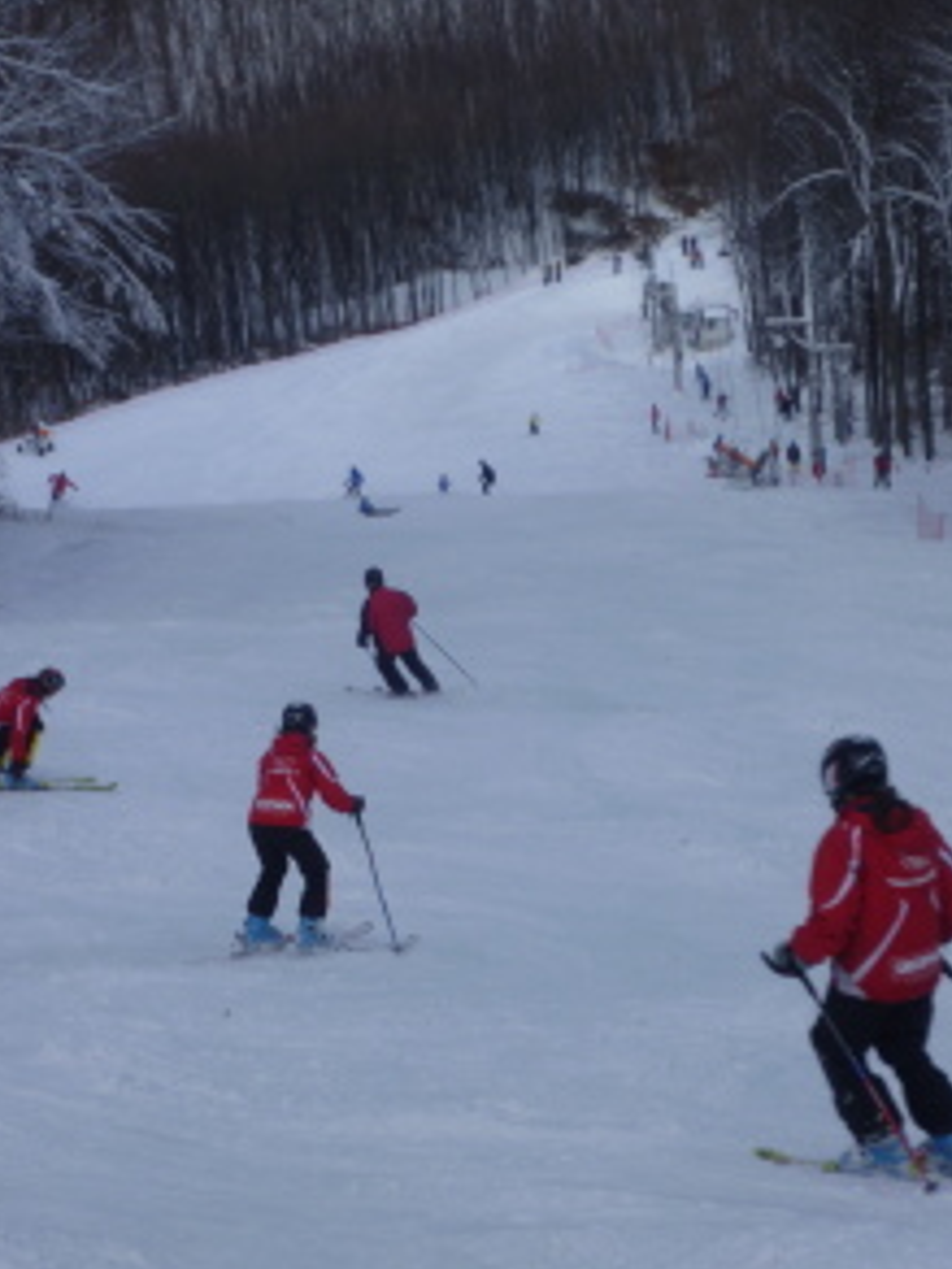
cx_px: 417
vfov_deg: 13.9
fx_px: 5207
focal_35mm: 142
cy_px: 522
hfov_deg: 10.4
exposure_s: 1/400
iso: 80
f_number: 6.1
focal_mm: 20.5
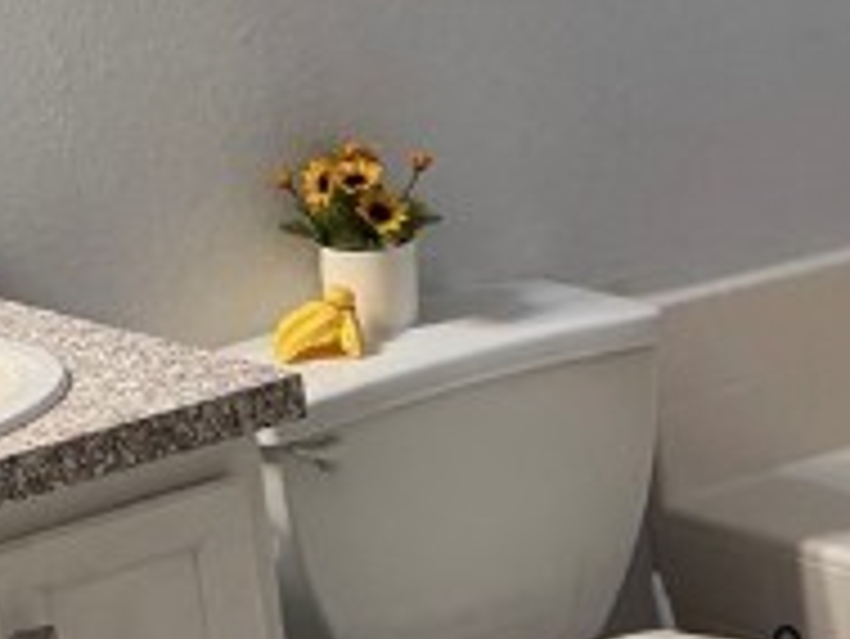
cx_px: 4
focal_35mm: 130
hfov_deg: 14.9
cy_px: 50
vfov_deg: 11.3
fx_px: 3194
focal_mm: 6.76
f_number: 1.78
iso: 200
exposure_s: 1/120
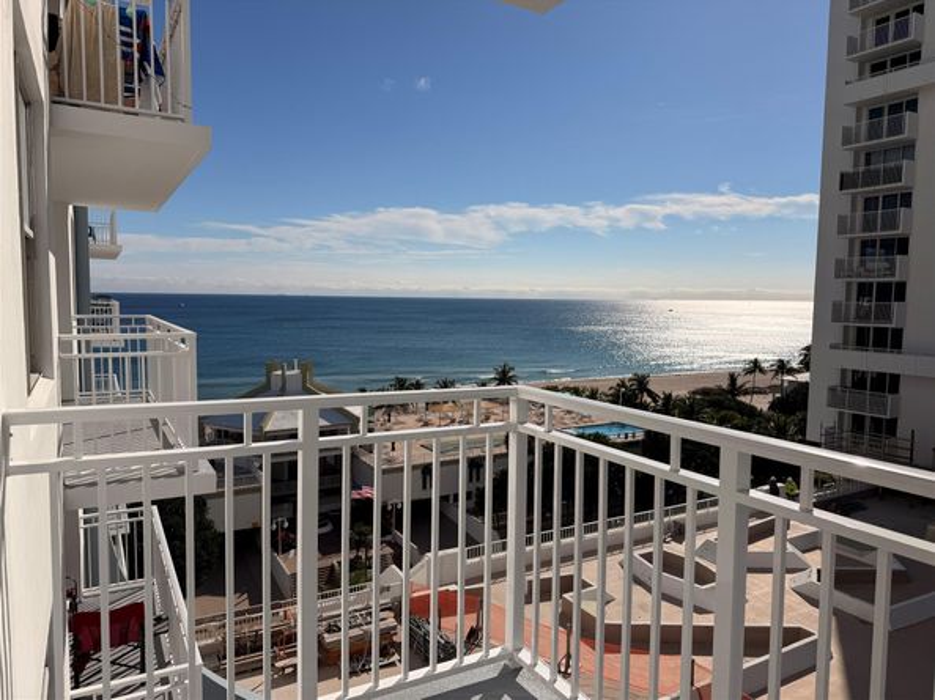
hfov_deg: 71.6
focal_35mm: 24
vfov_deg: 56.8
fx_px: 648
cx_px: 468
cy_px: 350
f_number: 1.78
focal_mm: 6.76
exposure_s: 1/14286
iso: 64
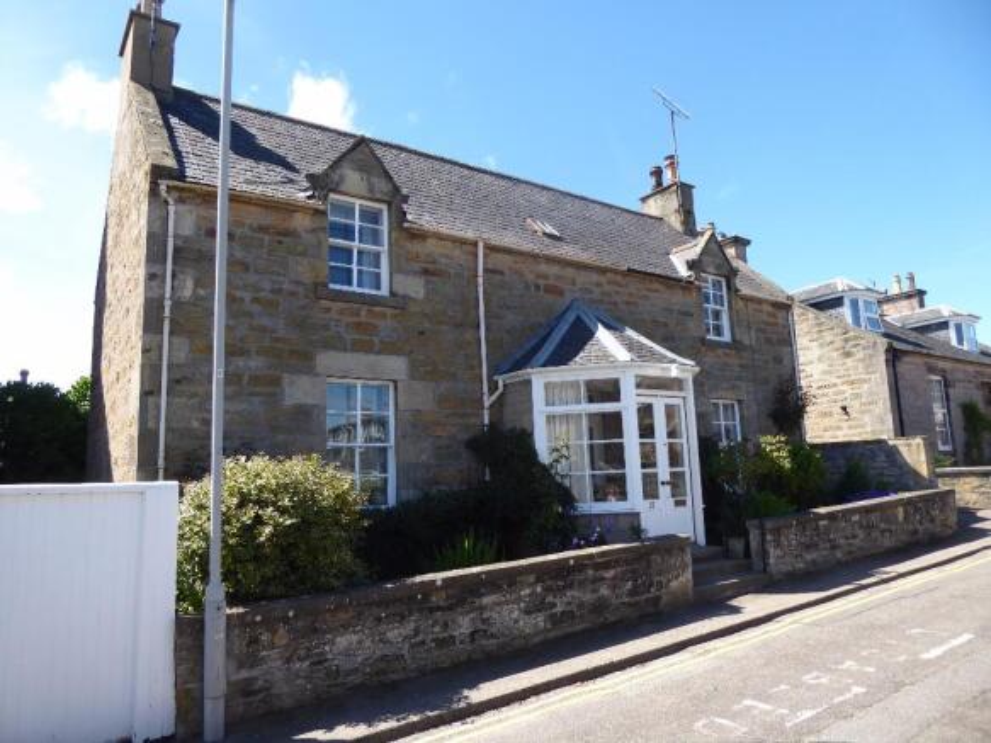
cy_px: 372
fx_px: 716
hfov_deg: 69.4
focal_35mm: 25
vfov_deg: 54.9
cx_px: 496
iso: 80
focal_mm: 4.3
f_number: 3.3
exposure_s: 1/400
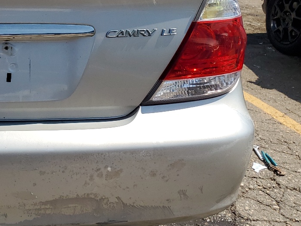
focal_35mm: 60
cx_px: -22
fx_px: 522
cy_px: 50
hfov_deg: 29.3
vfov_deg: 24.1
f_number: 1.5
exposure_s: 1/3333
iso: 50
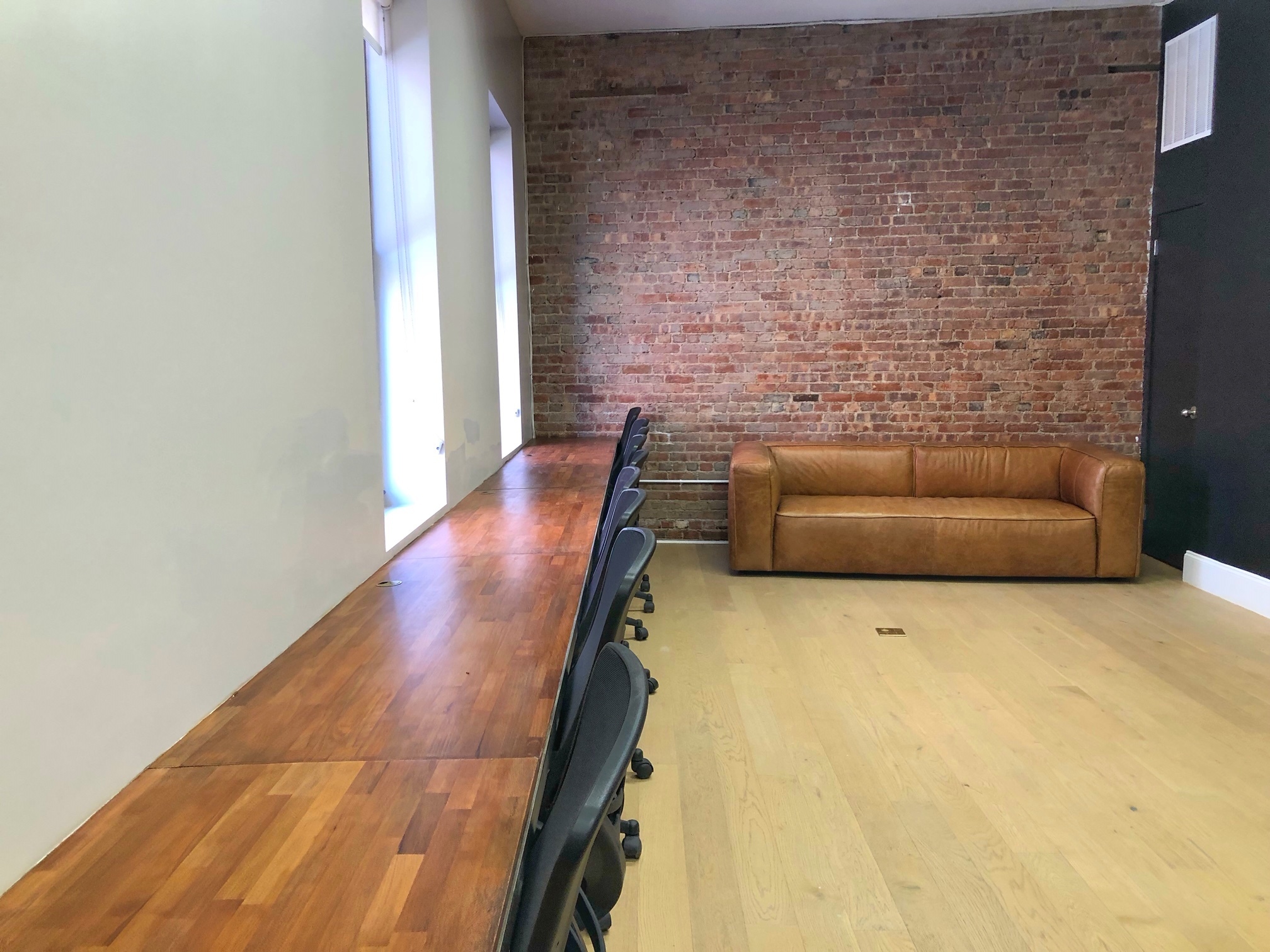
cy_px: 476
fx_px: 1027
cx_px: 635
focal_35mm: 28
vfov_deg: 49.7
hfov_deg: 63.4
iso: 40
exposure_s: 1/30
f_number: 1.8
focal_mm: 3.99
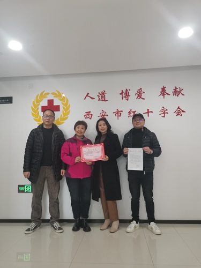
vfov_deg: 67.3
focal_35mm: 26
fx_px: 201
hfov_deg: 53.1
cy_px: 134
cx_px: 100
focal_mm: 4.75
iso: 250
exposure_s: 1/50
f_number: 1.8
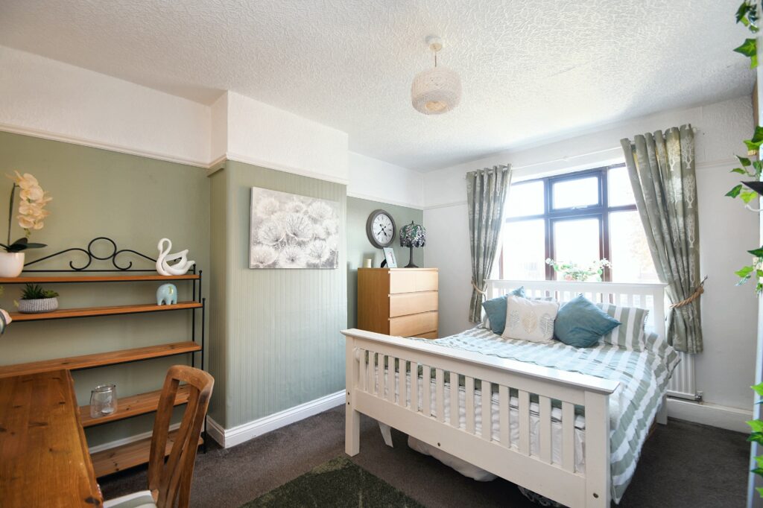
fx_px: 318
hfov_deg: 100.4
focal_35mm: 15
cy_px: 254
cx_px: 382
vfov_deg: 77.3
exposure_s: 1/4
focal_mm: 10
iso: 100
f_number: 4.5
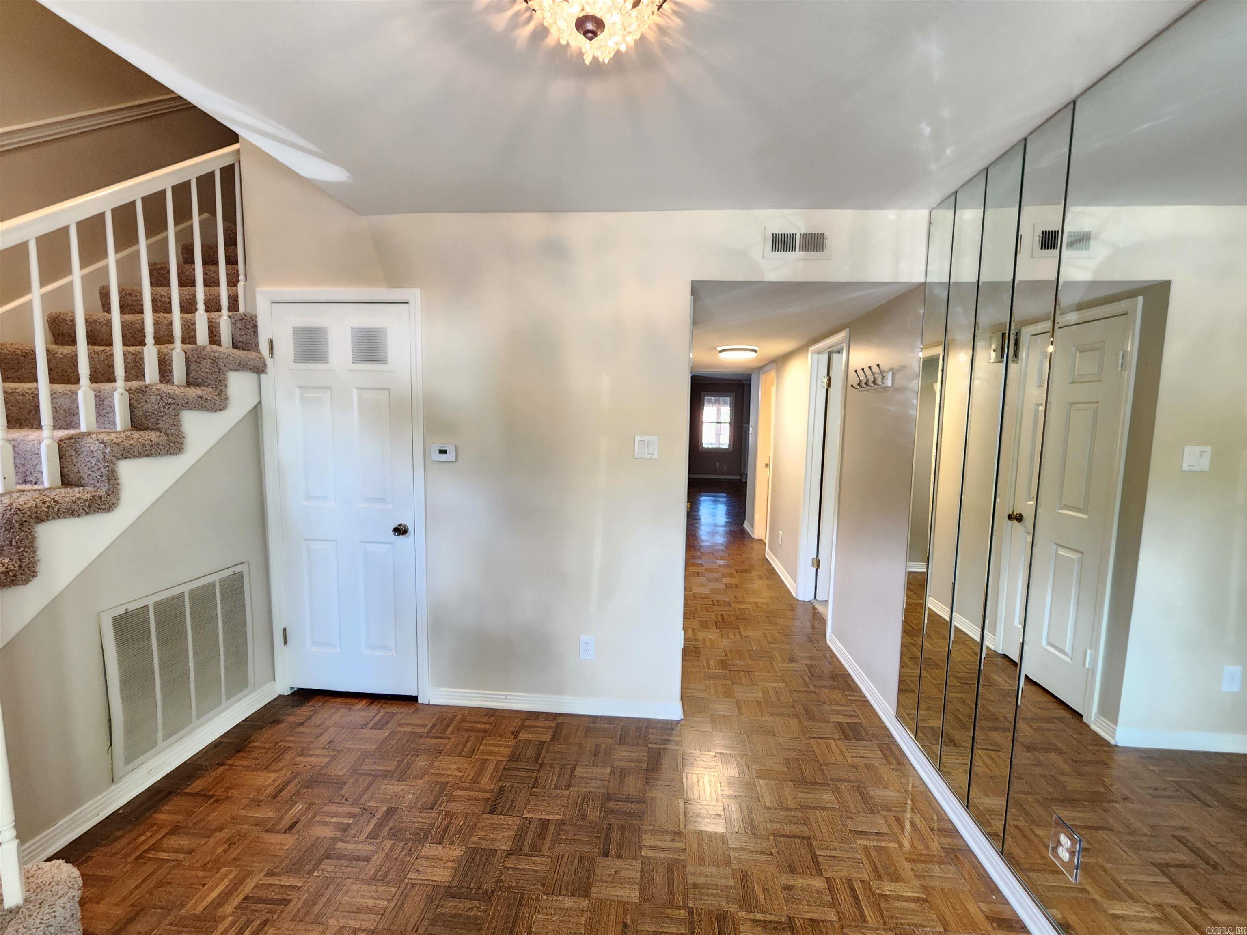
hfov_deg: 106.2
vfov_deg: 89.9
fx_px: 468
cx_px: 624
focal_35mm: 13
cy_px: 468
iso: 500
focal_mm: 2.2
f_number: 2.2
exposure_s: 1/30
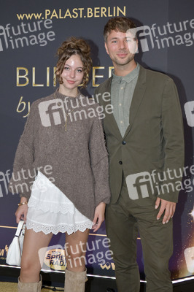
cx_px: 97
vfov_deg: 39.6
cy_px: 146
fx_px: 405
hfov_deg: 26.9
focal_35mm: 50
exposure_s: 1/250
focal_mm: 50
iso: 1250
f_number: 6.3
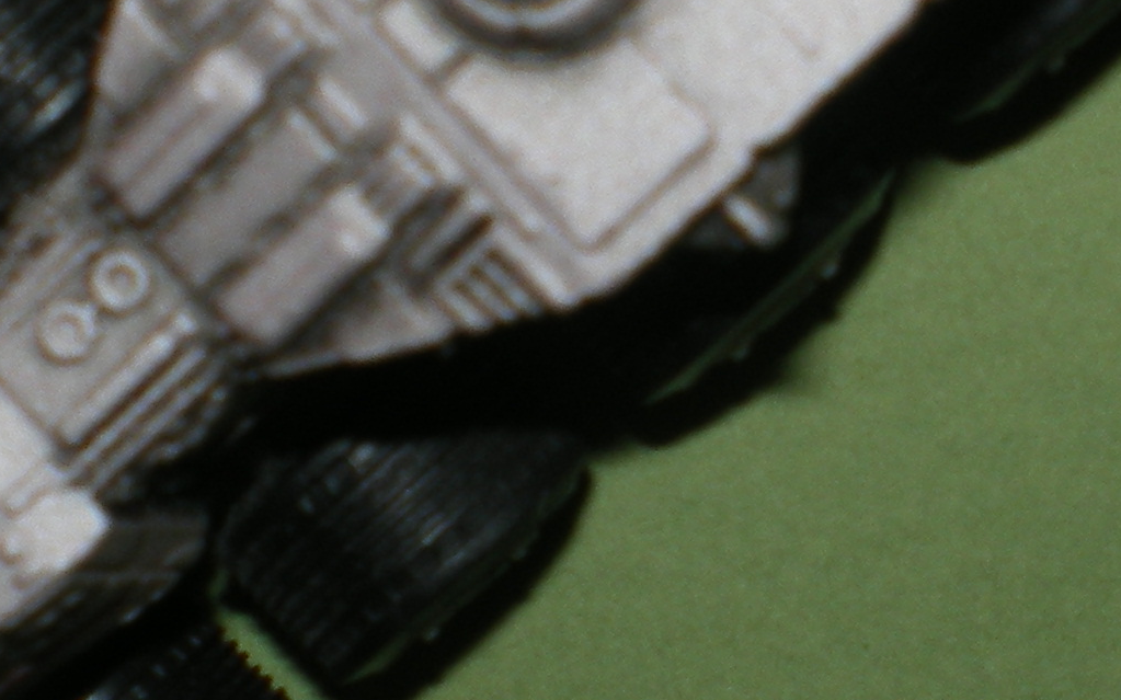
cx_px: 686
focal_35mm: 121
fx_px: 3696
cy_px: 94
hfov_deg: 17.2
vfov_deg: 10.8
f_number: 4.6
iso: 64
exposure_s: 1/30
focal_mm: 6.3
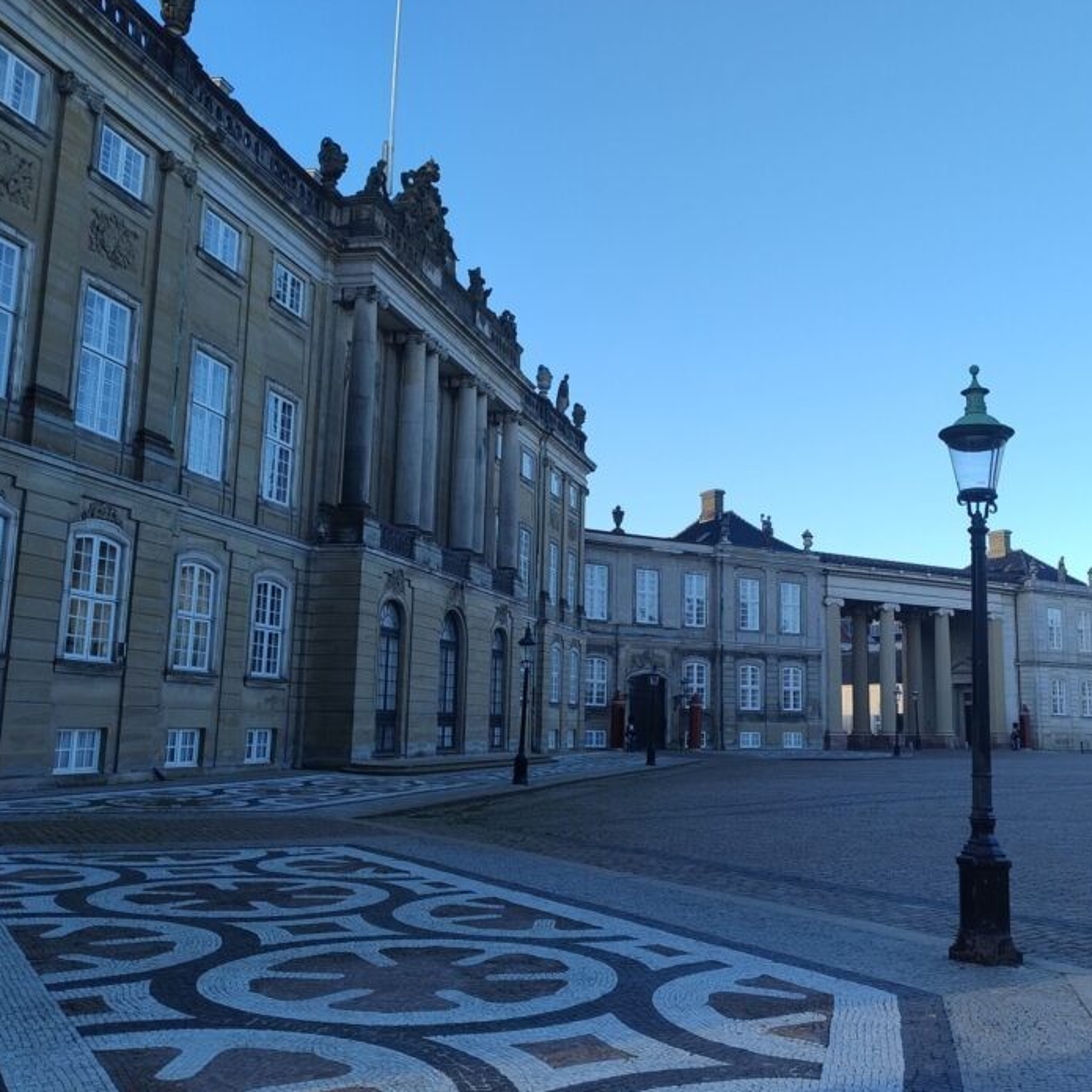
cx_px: 690
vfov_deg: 49.7
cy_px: 526
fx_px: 1178
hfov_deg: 49.2
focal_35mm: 33
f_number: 1.8
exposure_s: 1/436
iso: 100
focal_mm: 5.56
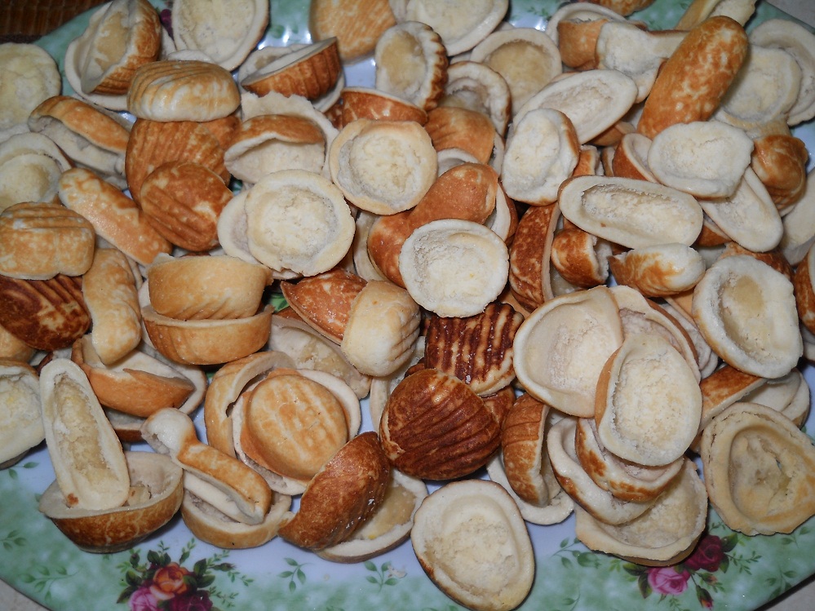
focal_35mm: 41
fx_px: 965
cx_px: 408
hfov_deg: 45.8
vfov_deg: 35.1
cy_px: 306
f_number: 5.5
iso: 80
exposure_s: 1/30
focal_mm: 6.72
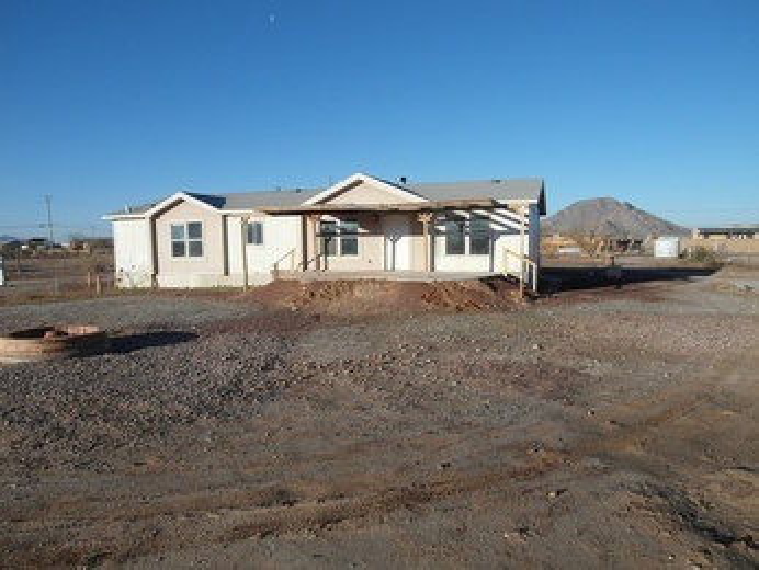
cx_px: 380
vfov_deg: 56.9
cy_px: 285
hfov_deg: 71.6
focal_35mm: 24
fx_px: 527
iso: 80
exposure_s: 1/750
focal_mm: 5.2
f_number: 4.4
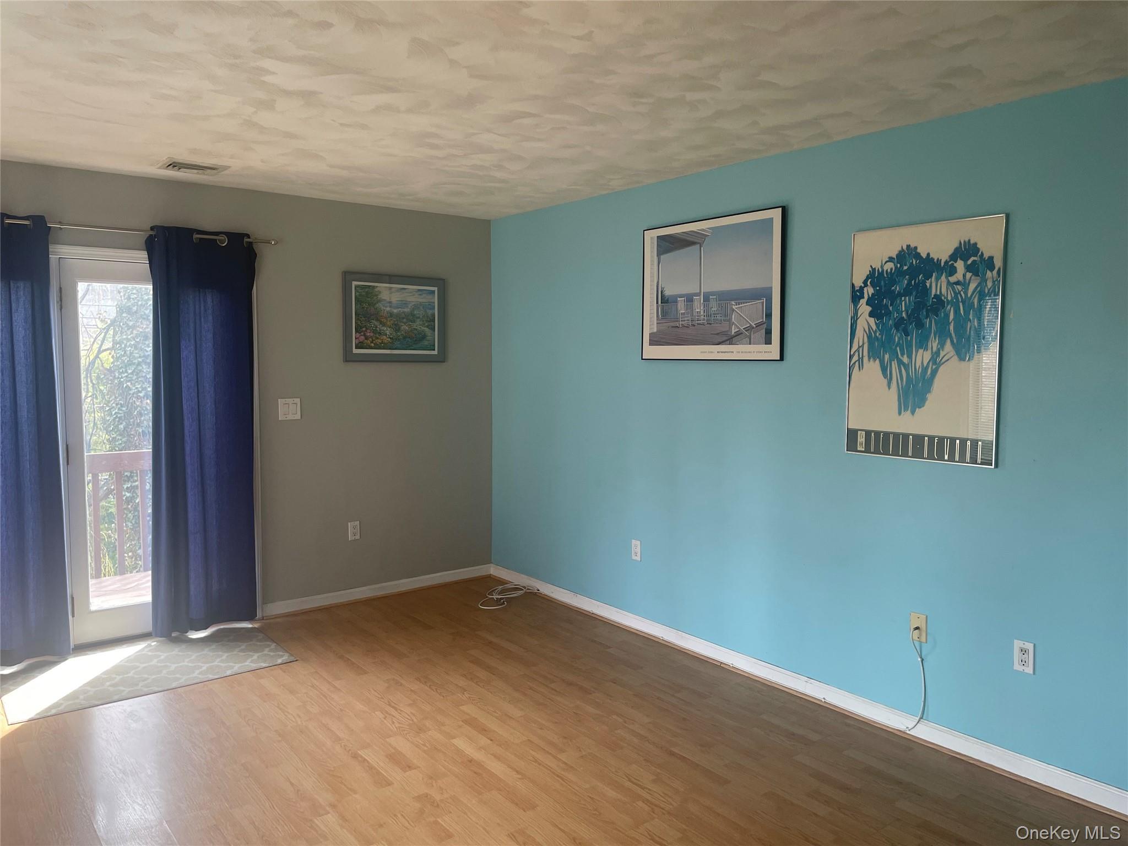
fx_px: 847
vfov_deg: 53.1
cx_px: 564
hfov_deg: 67.3
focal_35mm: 26
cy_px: 423
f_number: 1.6
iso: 80
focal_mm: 4.2
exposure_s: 1/120
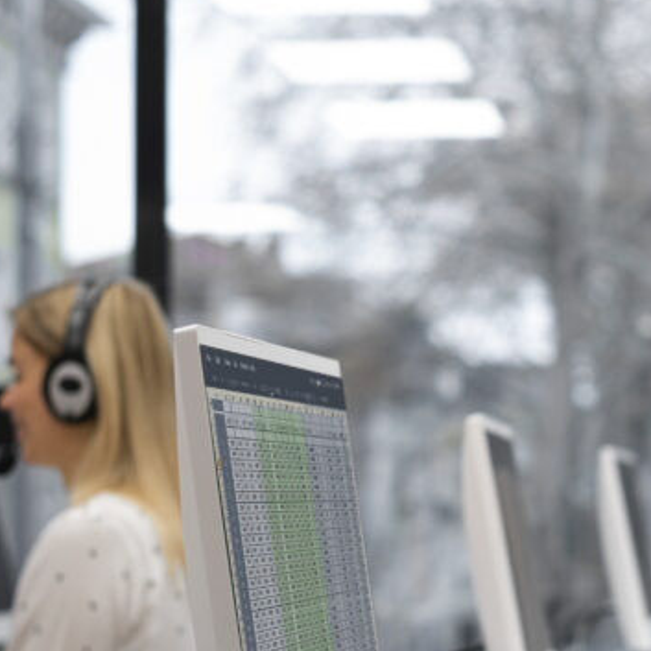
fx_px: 2617
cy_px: 499
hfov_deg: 14.0
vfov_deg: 14.1
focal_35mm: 123
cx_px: 581
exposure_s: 1/250
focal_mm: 50
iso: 800
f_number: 2.8
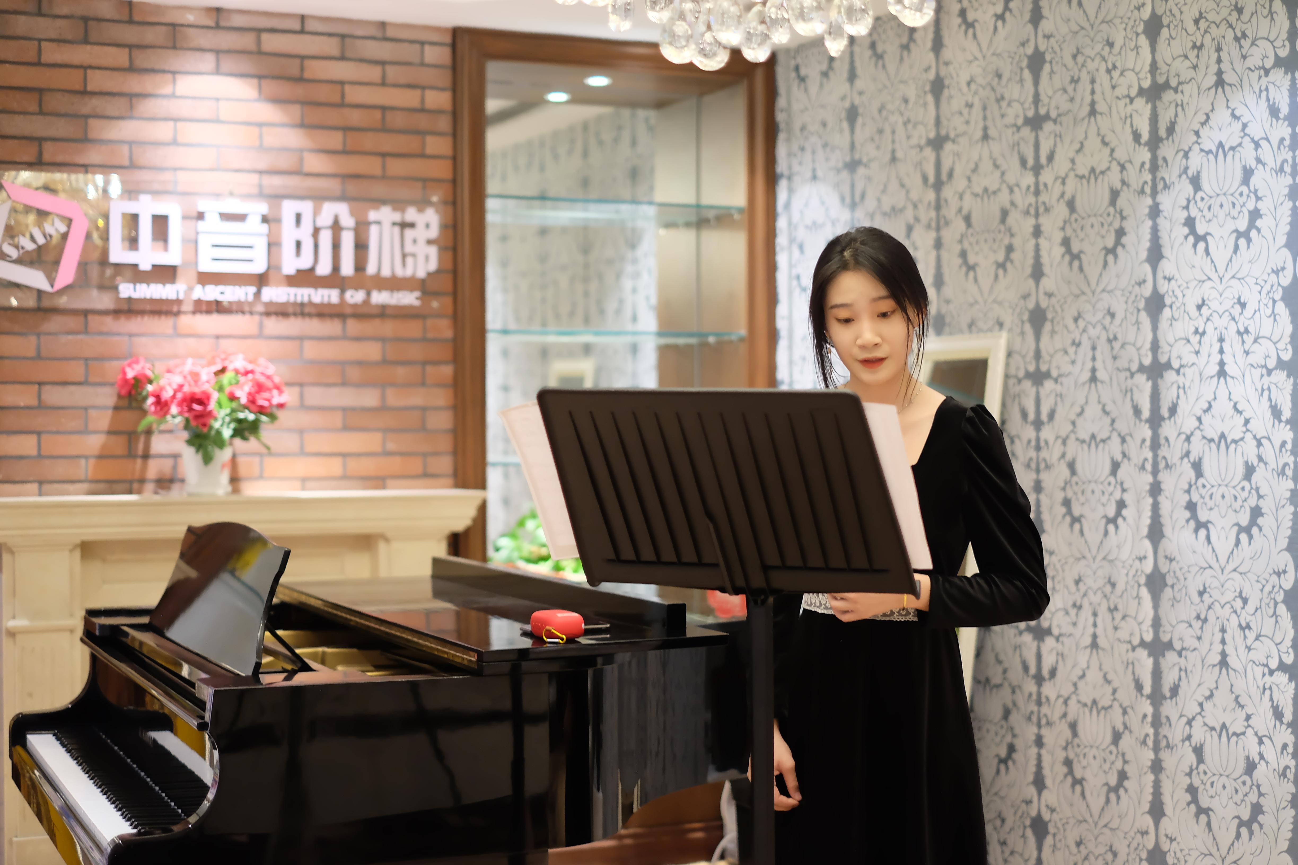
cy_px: 432
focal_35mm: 53
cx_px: 649
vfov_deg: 25.5
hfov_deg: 37.5
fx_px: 1911
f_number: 1.4
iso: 1000
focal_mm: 35
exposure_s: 1/75
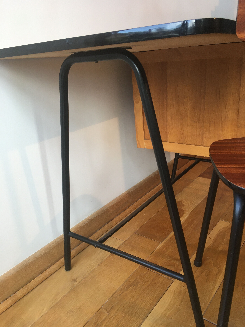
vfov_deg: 61.7
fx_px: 274
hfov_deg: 48.2
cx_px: 122
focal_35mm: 29
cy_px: 164
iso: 25
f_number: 2.2
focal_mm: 4.15
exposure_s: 1/33
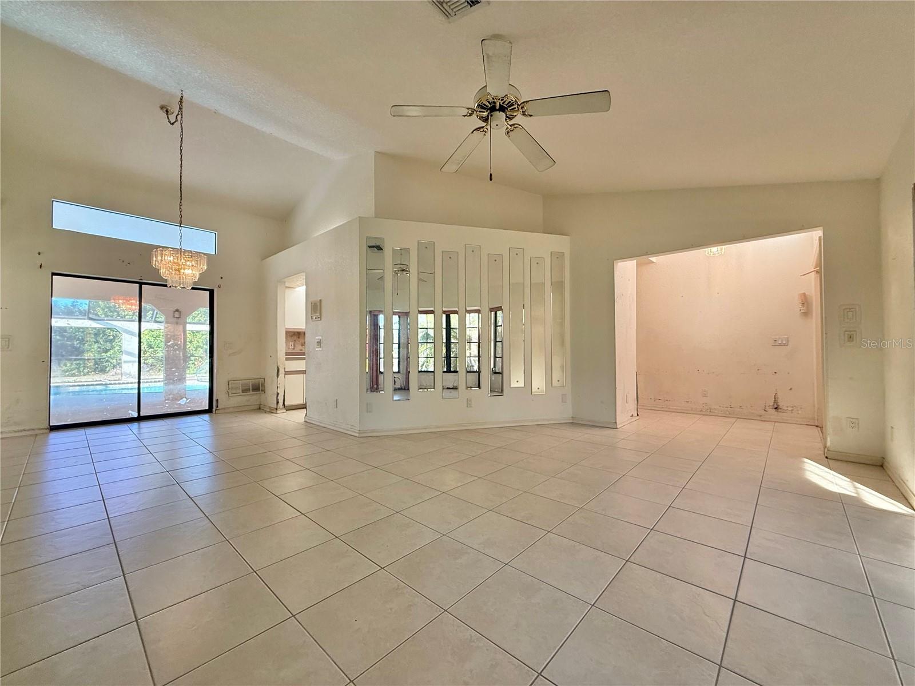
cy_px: 343
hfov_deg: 102.1
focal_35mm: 14
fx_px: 370
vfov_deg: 85.7
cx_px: 458
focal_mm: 2.22
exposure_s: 1/60
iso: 200
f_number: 2.2
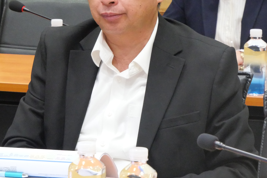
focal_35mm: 249
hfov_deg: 8.3
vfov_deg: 5.5
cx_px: 106
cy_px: 37
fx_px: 1848
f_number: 5.6
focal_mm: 60
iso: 3200
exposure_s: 1/50
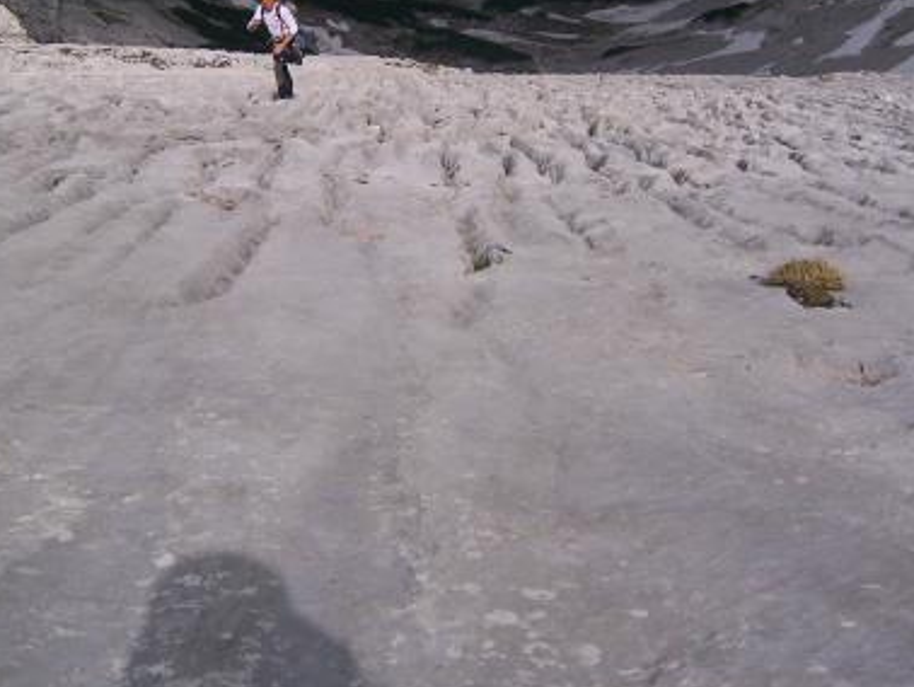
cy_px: 166
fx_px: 1612
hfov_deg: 31.3
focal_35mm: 61
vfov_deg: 23.8
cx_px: 280
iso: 80
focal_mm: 6
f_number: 4.5
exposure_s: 1/1250
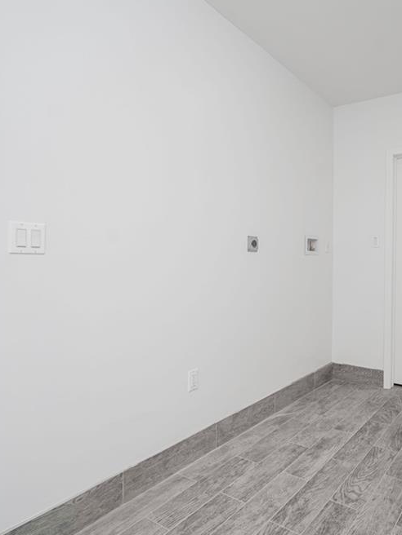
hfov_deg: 54.6
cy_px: 259
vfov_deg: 71.6
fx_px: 372
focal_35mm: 24
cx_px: 293
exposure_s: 1/50
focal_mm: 16
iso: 50
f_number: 4.5
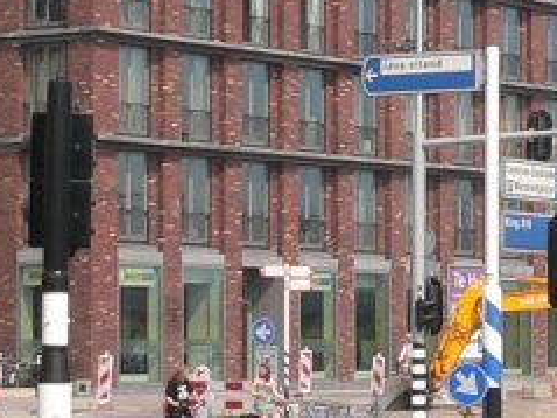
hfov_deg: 10.5
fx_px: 2911
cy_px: 198
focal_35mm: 181
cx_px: 846
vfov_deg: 8.2
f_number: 5.2
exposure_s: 1/640
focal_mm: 6
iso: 100
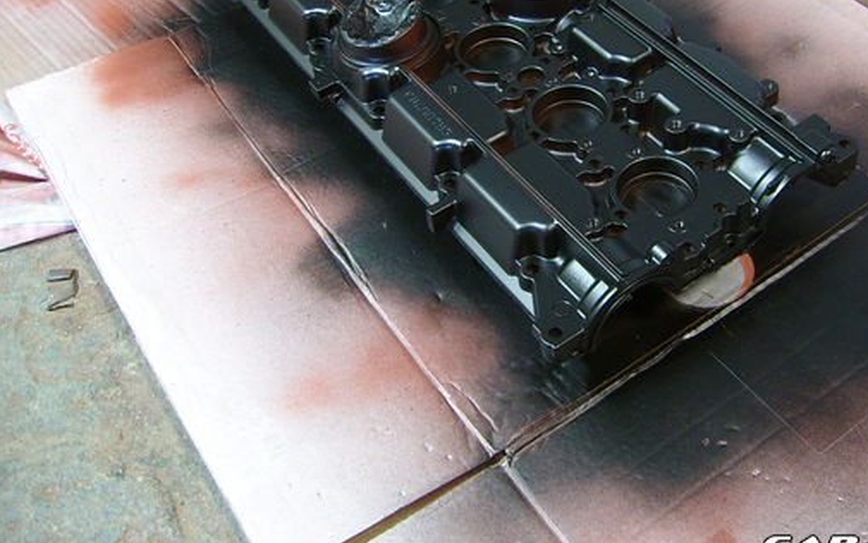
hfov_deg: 42.5
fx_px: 1112
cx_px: 507
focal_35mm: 47
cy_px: 149
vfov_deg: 27.1
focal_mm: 5.95
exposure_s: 2
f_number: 2.8
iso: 100
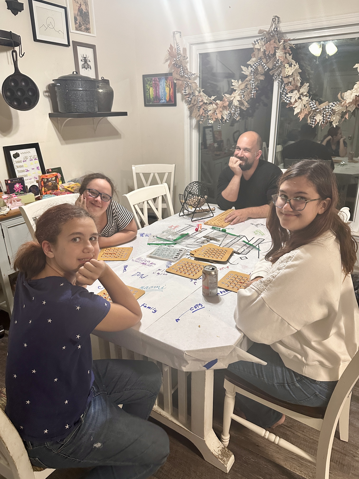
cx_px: 180
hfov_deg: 56.8
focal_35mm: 24
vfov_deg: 71.6
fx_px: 332
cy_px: 240
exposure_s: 1/60
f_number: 1.78
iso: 400
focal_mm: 6.86
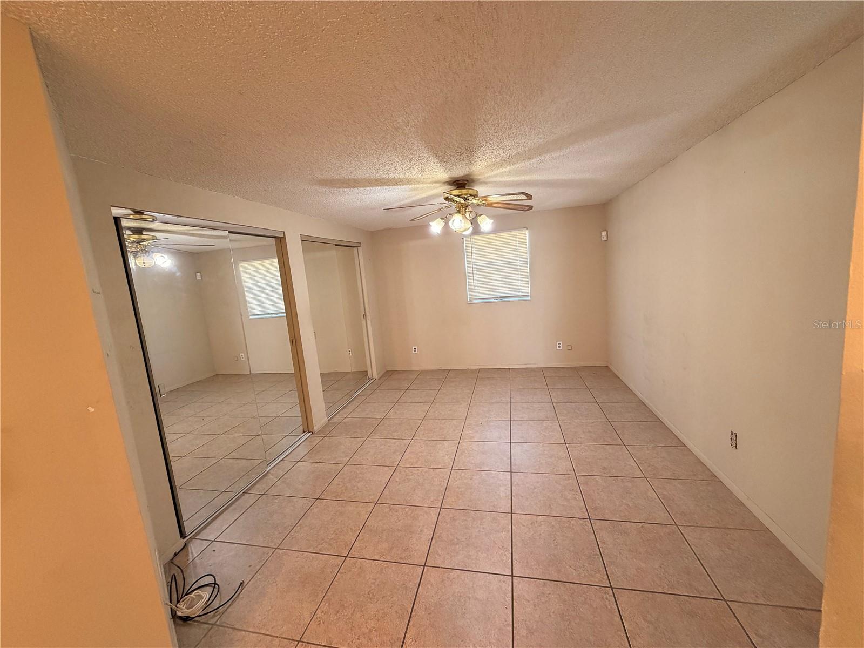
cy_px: 324
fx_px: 349
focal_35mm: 14
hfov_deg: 102.1
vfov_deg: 85.7
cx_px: 432
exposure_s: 1/60
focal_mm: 2.22
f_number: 2.2
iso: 250
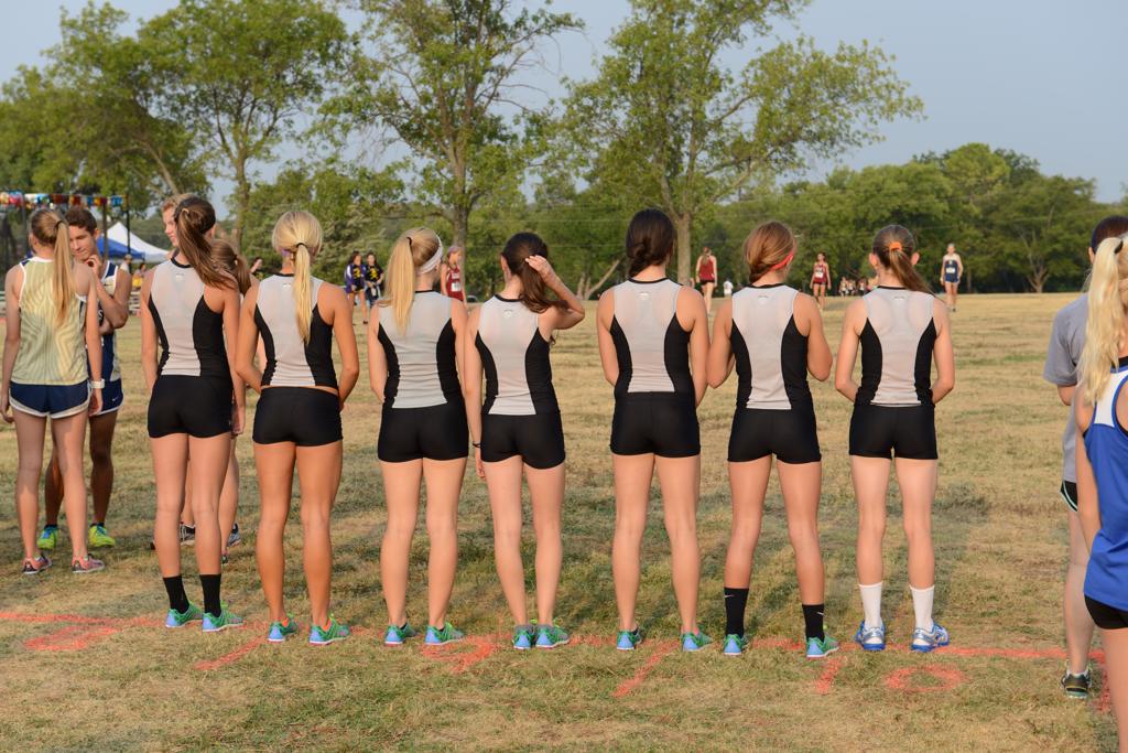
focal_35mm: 70
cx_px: 564
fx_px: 2193
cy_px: 376
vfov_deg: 19.5
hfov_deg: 28.8
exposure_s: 1/250
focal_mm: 70
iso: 200
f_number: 8
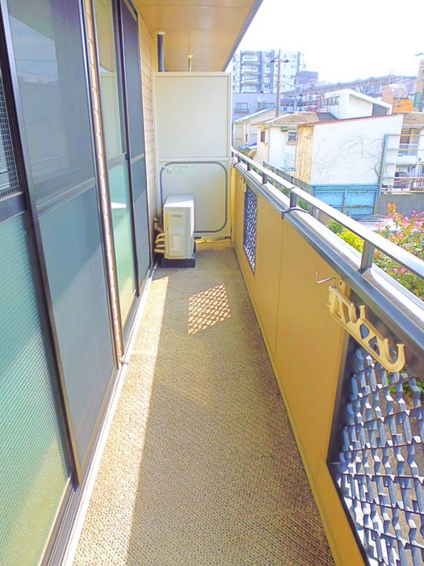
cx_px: 212
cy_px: 283
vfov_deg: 71.6
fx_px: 392
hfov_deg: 56.8
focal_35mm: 24
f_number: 2.8
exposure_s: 1/500
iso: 400
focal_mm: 4.3
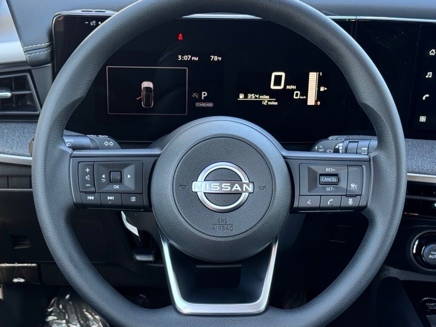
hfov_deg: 39.7
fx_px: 605
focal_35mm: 48
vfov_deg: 30.3
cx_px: 218
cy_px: 164
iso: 100
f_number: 1.78
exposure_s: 1/99
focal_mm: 6.76
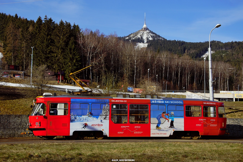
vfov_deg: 23.8
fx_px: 385
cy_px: 81
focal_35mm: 57
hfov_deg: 35.1
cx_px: 122
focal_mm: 38
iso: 160
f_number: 8
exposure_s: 1/1000
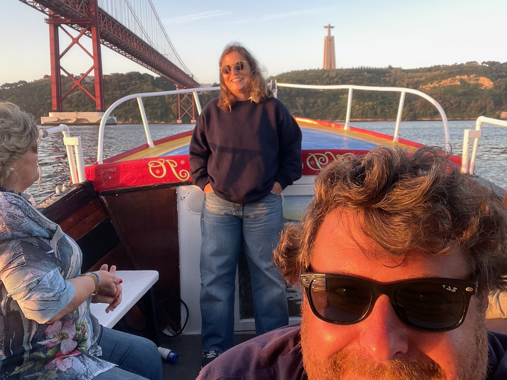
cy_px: 163
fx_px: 469
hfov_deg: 56.6
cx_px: 288
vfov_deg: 44.0
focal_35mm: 32
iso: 32
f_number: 2.2
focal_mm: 2.71
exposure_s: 1/121
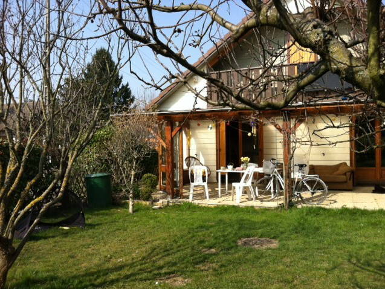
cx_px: 192
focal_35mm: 35
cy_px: 144
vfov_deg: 40.7
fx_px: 389
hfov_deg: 52.6
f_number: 2.8
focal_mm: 3.85
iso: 80
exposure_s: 1/914
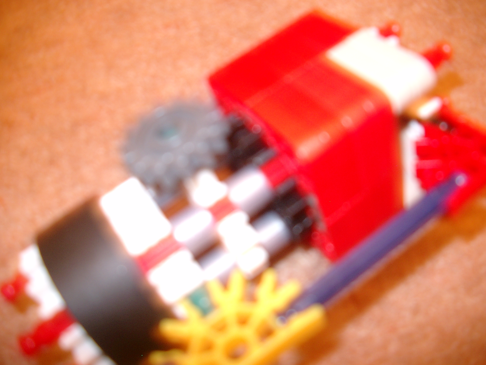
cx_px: 243
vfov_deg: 38.7
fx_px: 519
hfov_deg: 50.1
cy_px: 182
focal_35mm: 37
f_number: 2.6
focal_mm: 7.6
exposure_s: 1/2
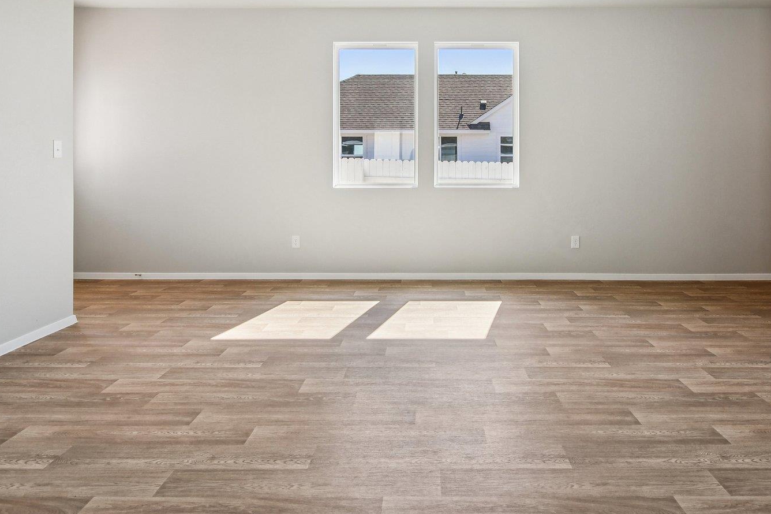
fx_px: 492
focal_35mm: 23
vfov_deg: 53.1
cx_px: 428
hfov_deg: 75.9
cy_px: 142
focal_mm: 10
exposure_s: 1/320
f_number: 8
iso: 400
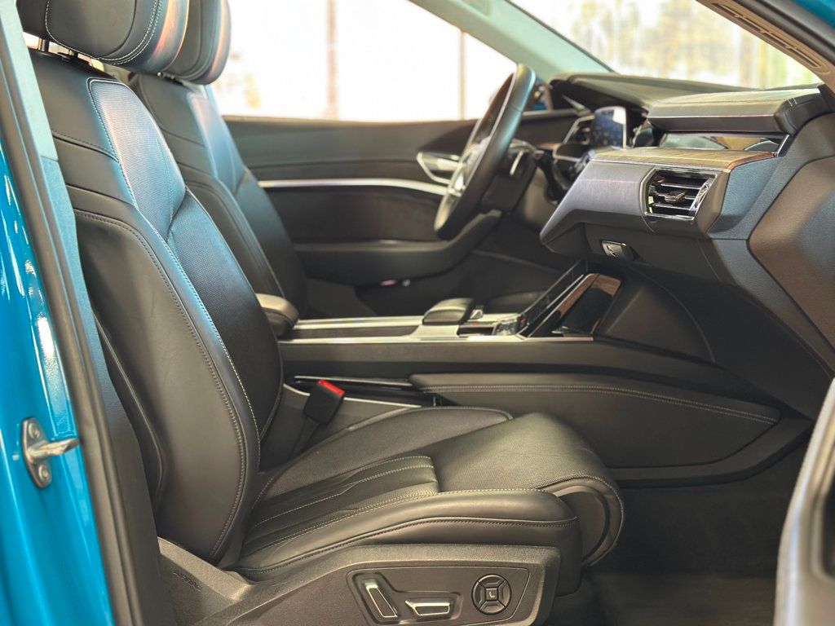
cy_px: 313
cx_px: 418
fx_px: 1158
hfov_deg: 39.7
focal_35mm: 48
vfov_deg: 30.3
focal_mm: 6.86
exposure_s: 1/60
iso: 320
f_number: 1.78
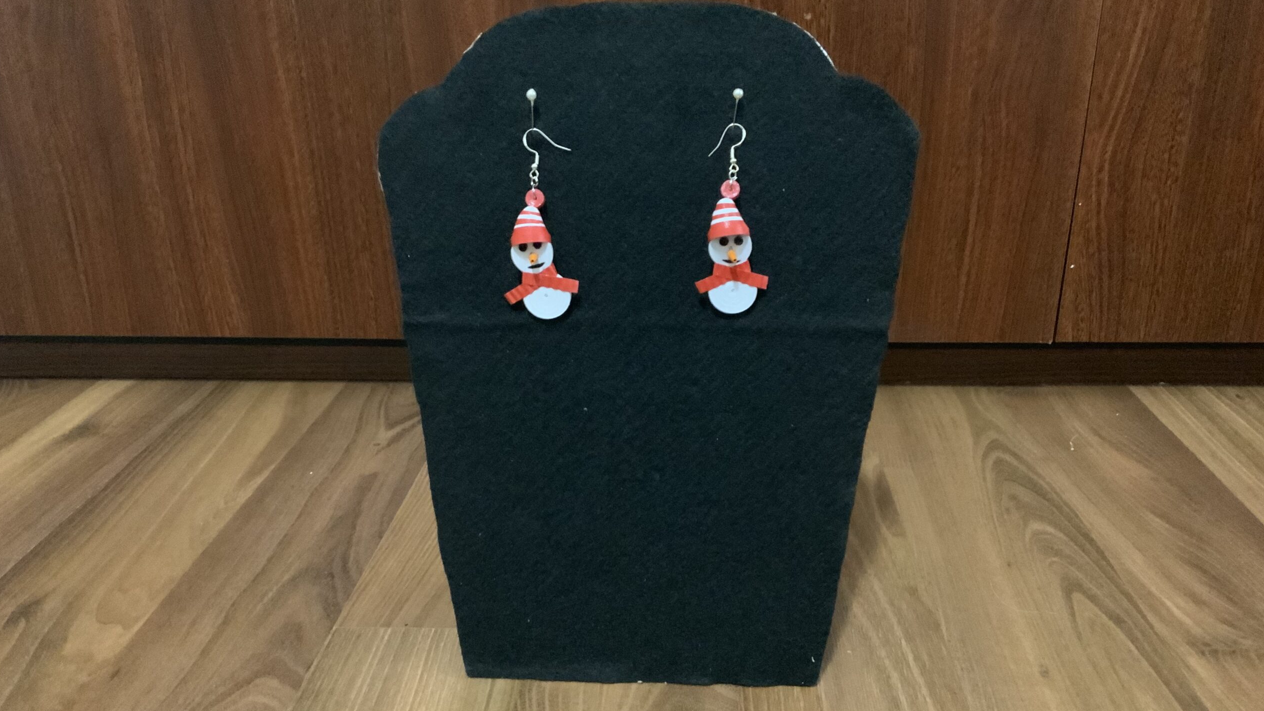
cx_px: 628
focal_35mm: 32
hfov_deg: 61.0
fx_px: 1073
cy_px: 428
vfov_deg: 36.5
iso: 640
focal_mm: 3
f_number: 1.8
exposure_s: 1/20
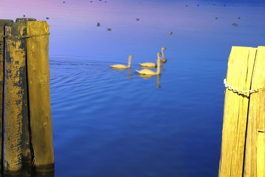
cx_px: 133
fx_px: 655
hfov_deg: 22.9
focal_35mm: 89
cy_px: 77
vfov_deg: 15.4
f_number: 4
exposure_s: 1/8
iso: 800
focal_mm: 15.1
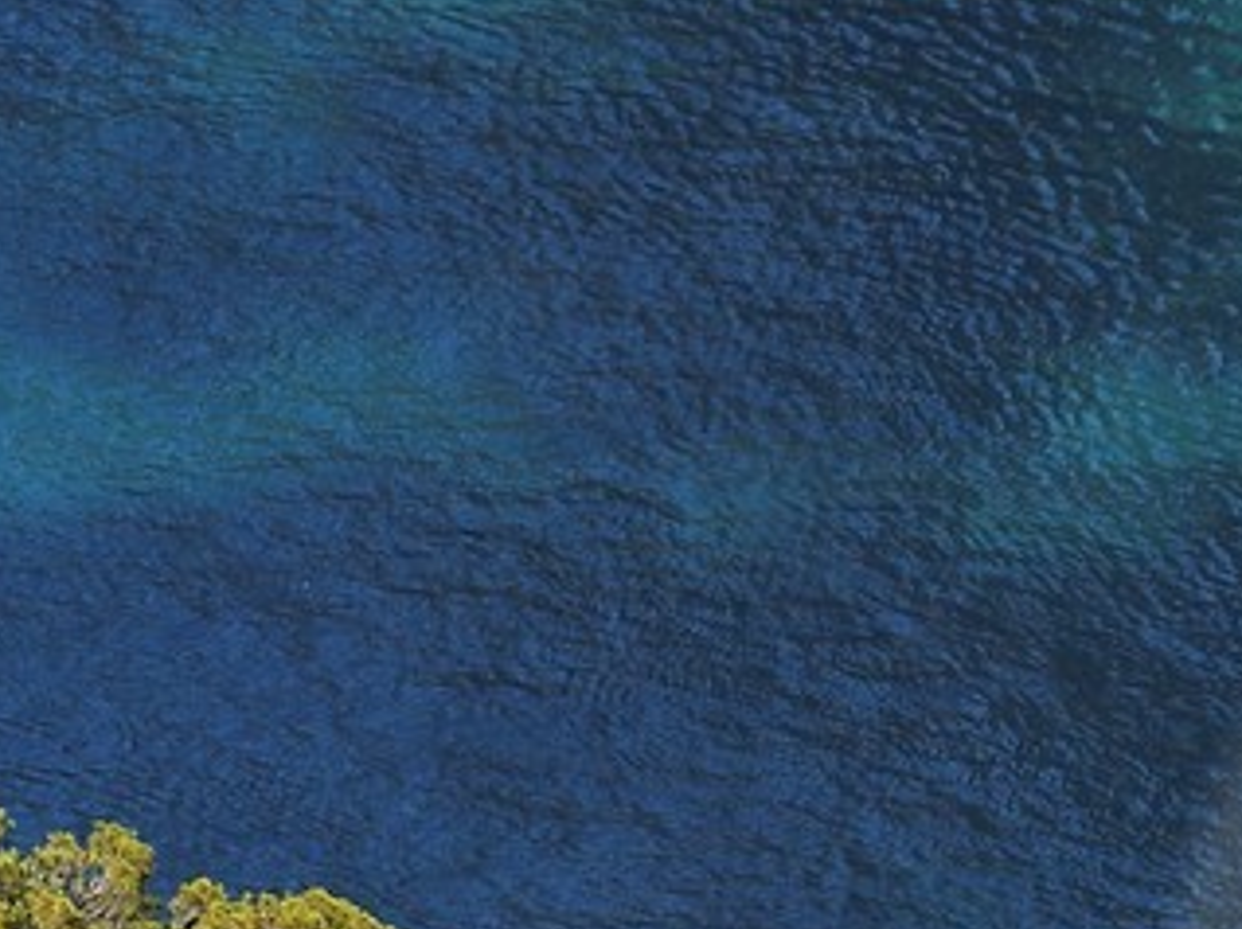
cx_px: 2707
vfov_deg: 1.5
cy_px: 1413
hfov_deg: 2.0
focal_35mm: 968
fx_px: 34705
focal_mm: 200
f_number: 9
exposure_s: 1/250
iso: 200
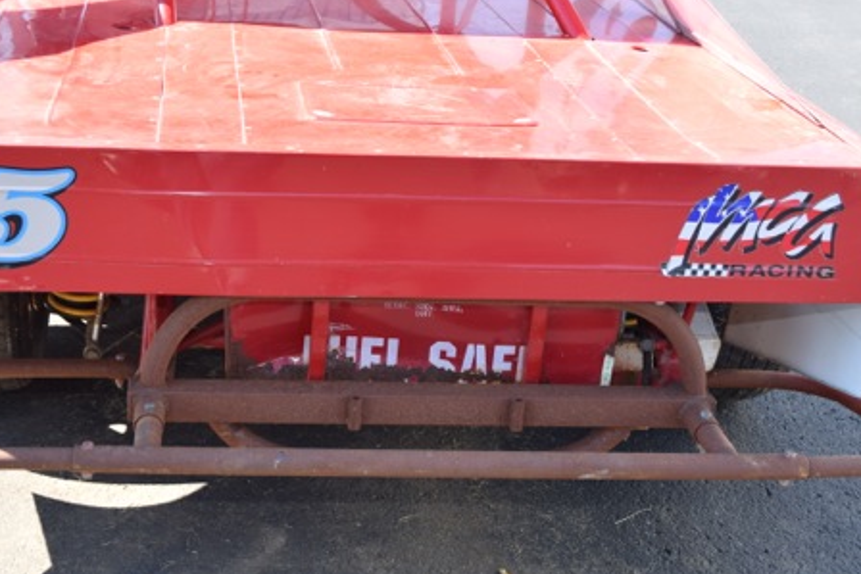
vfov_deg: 22.6
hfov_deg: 33.3
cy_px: 245
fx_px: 1435
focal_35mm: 60
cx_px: 338
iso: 100
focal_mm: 28
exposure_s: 1/100
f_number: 5.6
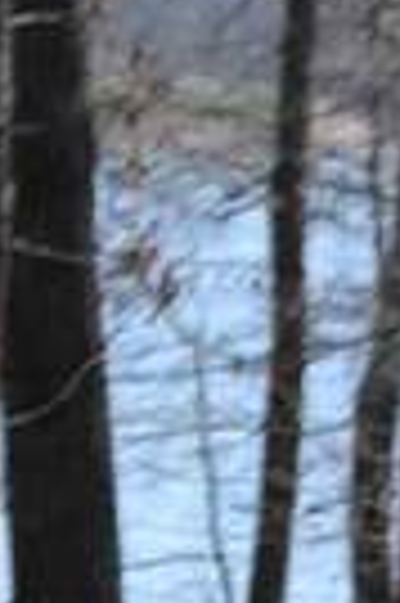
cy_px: 52
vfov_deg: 4.1
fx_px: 8367
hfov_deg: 2.5
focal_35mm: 501
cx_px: -2144
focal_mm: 35
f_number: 7.1
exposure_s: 1/200
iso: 100
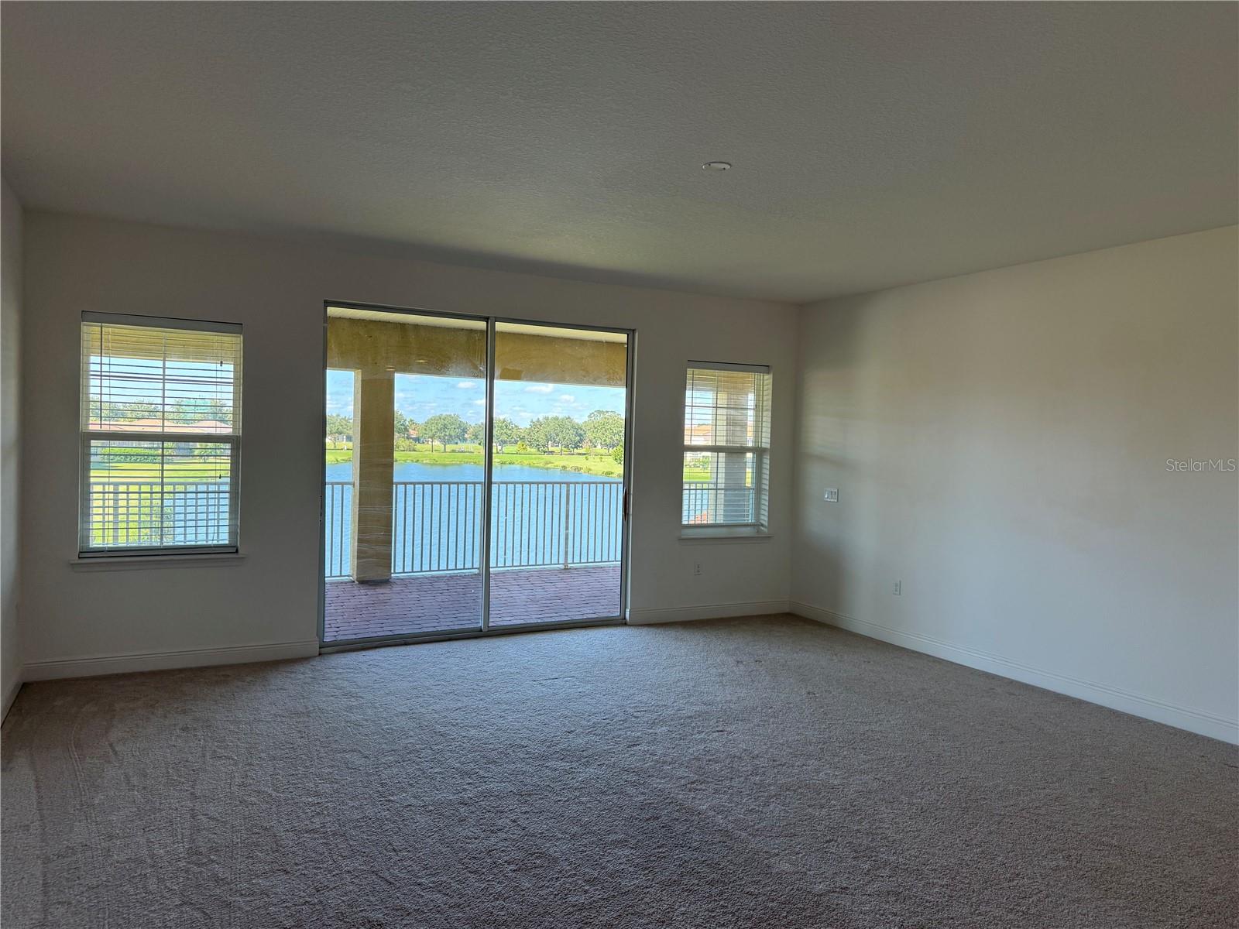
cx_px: 620
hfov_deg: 71.6
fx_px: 859
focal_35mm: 24
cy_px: 464
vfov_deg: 56.8
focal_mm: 6.76
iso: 100
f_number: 1.78
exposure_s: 1/245
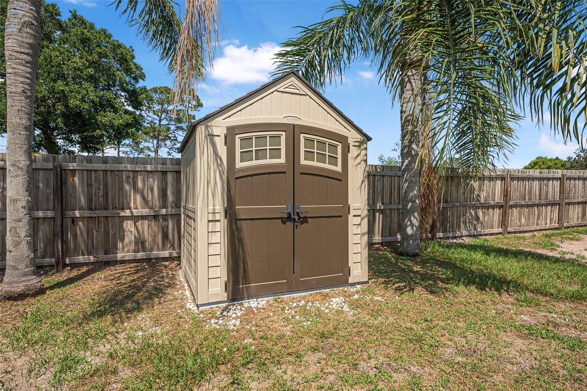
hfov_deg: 84.0
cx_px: 294
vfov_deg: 61.9
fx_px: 326
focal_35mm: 20
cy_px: 196
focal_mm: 13.5
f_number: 10
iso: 100
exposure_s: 1/160
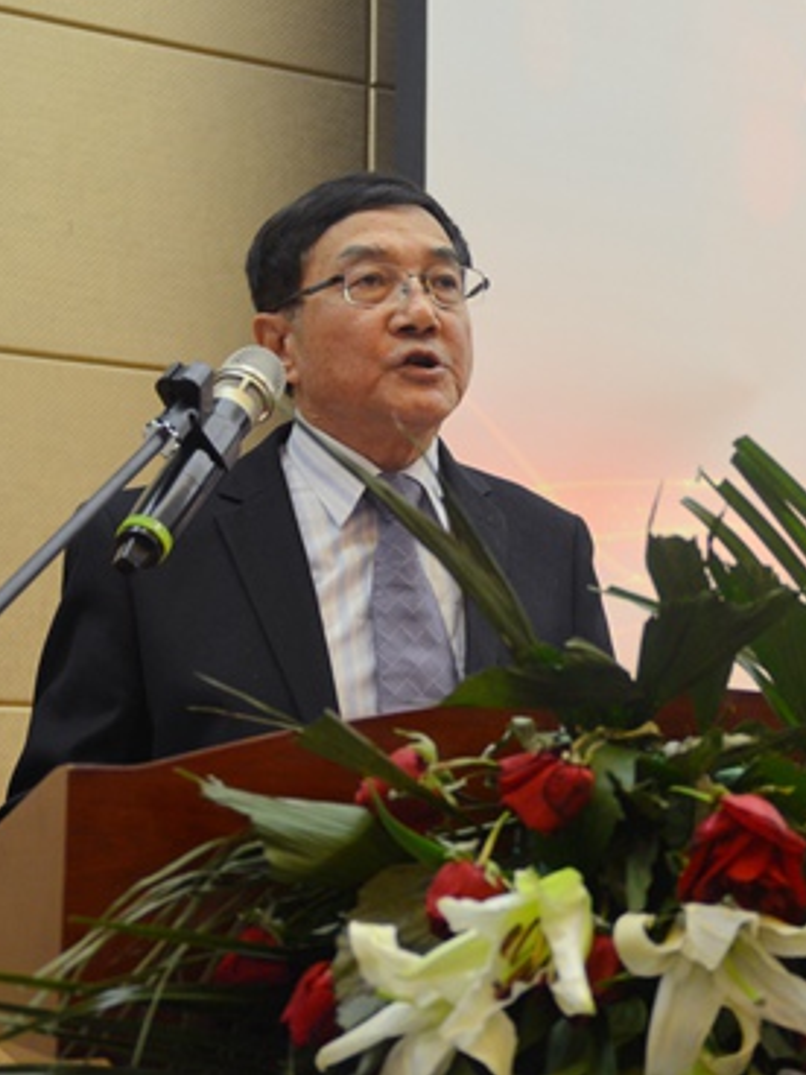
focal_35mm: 70
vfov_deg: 27.8
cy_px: 536
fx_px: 2173
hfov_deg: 20.8
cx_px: 613
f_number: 4.2
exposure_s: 1/30
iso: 800
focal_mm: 32
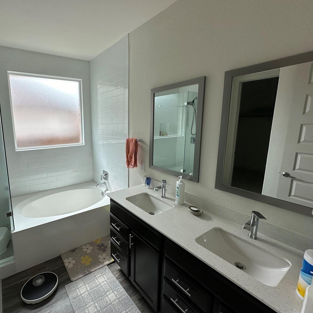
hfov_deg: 81.3
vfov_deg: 83.9
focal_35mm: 17
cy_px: 152
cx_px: 106
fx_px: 174
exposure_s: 1/216
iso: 40
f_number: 2.2
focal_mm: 2.22
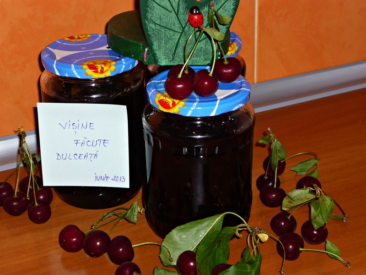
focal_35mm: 75
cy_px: 138
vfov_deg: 19.6
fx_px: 793
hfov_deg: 26.0
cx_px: 183
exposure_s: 1/50
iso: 100
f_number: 4.1
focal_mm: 12.3
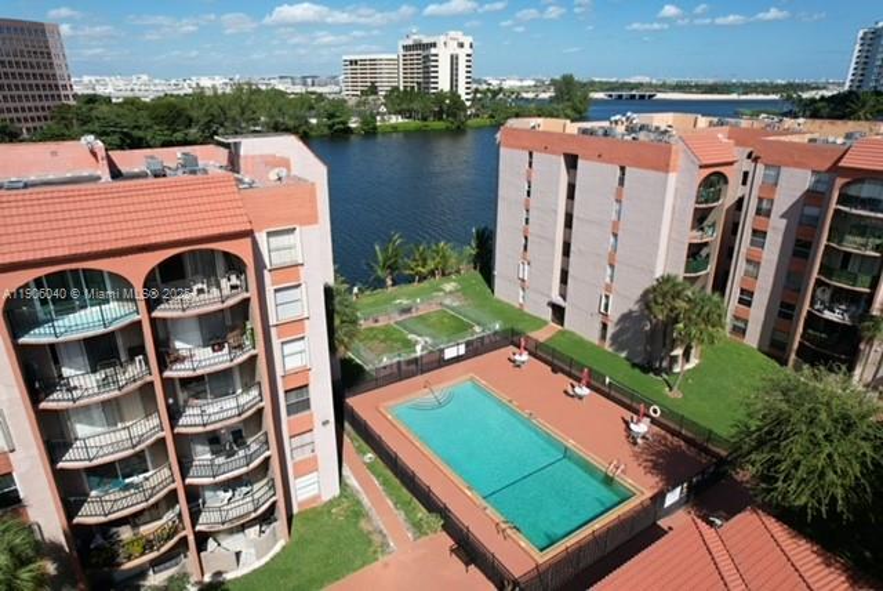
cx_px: 442
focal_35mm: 22
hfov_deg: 78.5
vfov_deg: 57.3
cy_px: 296
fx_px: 540
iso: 100
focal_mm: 8.38
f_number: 2.8
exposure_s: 1/2500
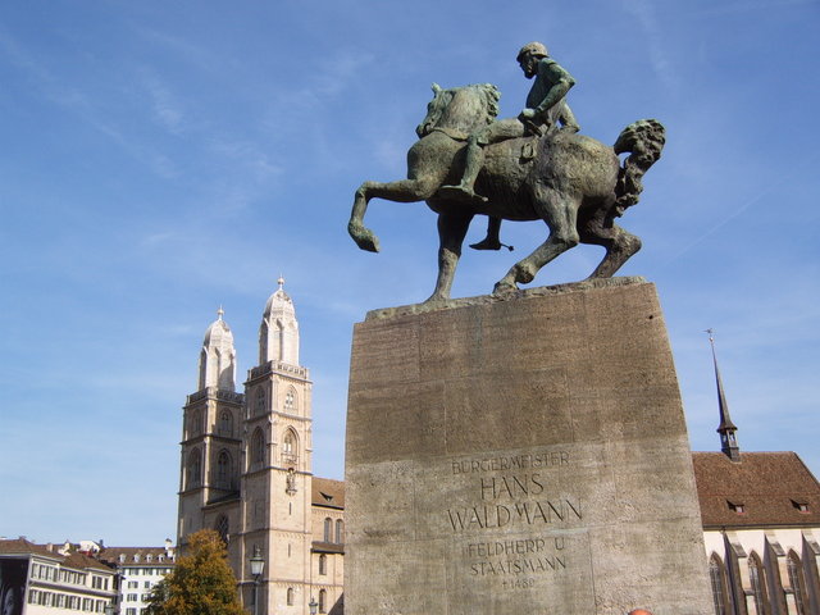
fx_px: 876
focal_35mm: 37
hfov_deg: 50.1
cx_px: 410
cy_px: 308
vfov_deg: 38.7
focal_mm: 6.2
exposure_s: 1/350
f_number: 6
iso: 63
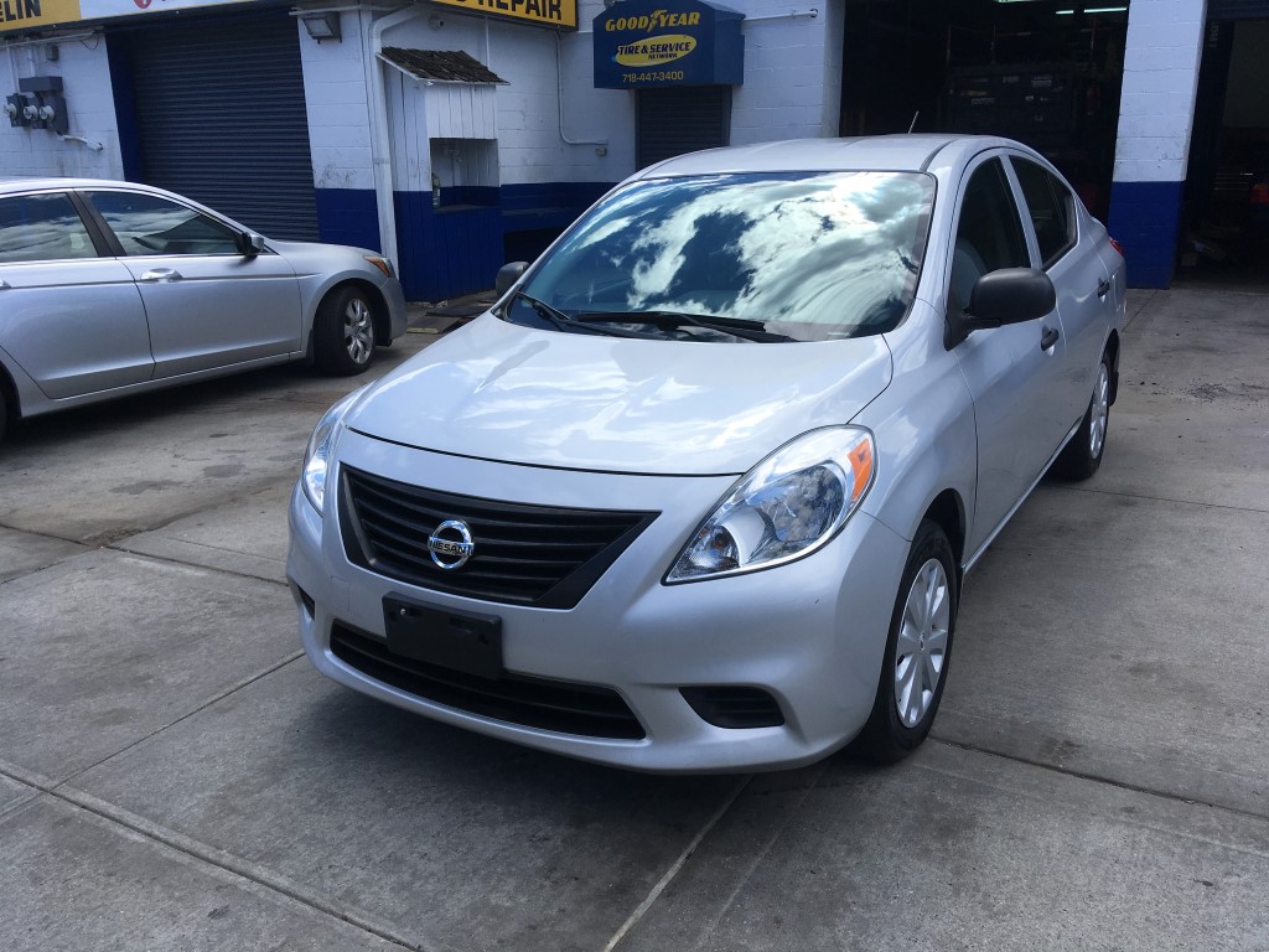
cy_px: 476
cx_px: 634
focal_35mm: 29
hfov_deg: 61.7
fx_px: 1063
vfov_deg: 48.2
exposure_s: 1/1183
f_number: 2.2
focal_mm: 4.15
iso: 25
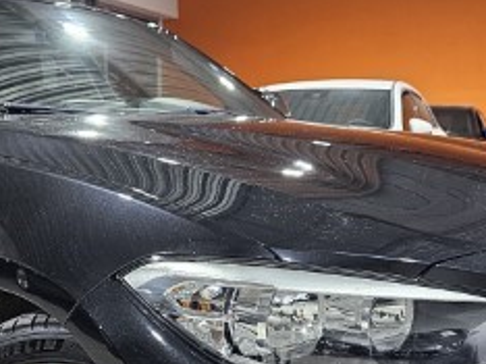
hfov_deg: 30.5
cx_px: 164
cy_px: 320
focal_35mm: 63
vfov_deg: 22.7
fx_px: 884
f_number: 1.7
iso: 200
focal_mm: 6.3
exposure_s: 1/100
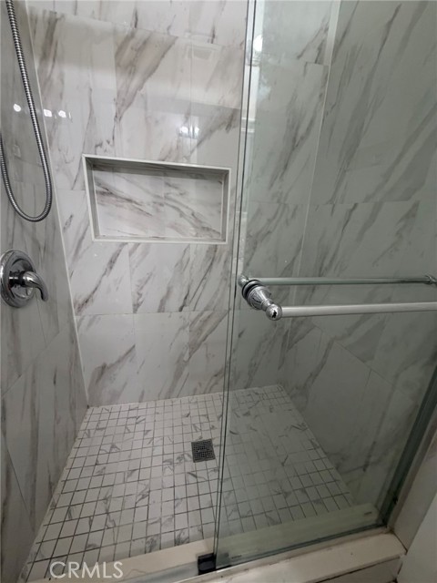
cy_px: 292
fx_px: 236
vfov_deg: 102.1
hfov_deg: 85.7
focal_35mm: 14
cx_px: 218
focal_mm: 2.22
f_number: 2.2
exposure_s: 1/120
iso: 320
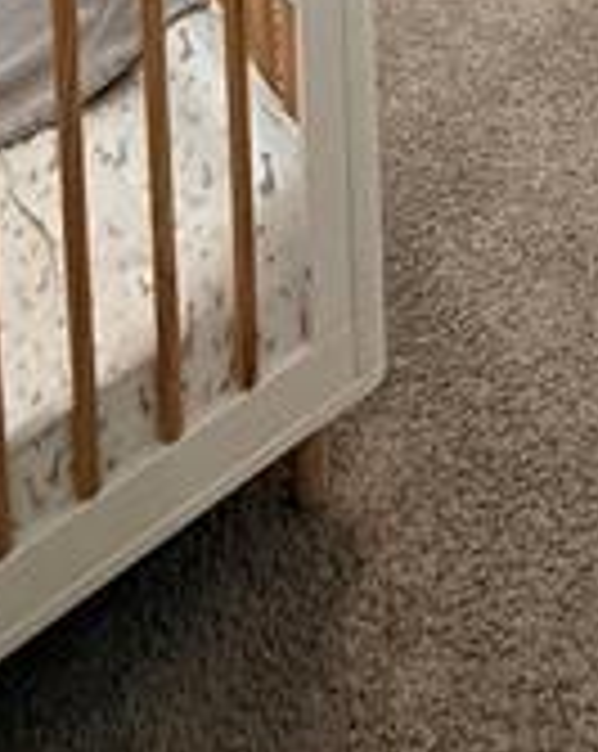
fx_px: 1398
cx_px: 755
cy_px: -856
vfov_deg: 17.5
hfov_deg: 22.0
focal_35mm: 63
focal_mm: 2.22
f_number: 2.2
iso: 320
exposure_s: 1/120
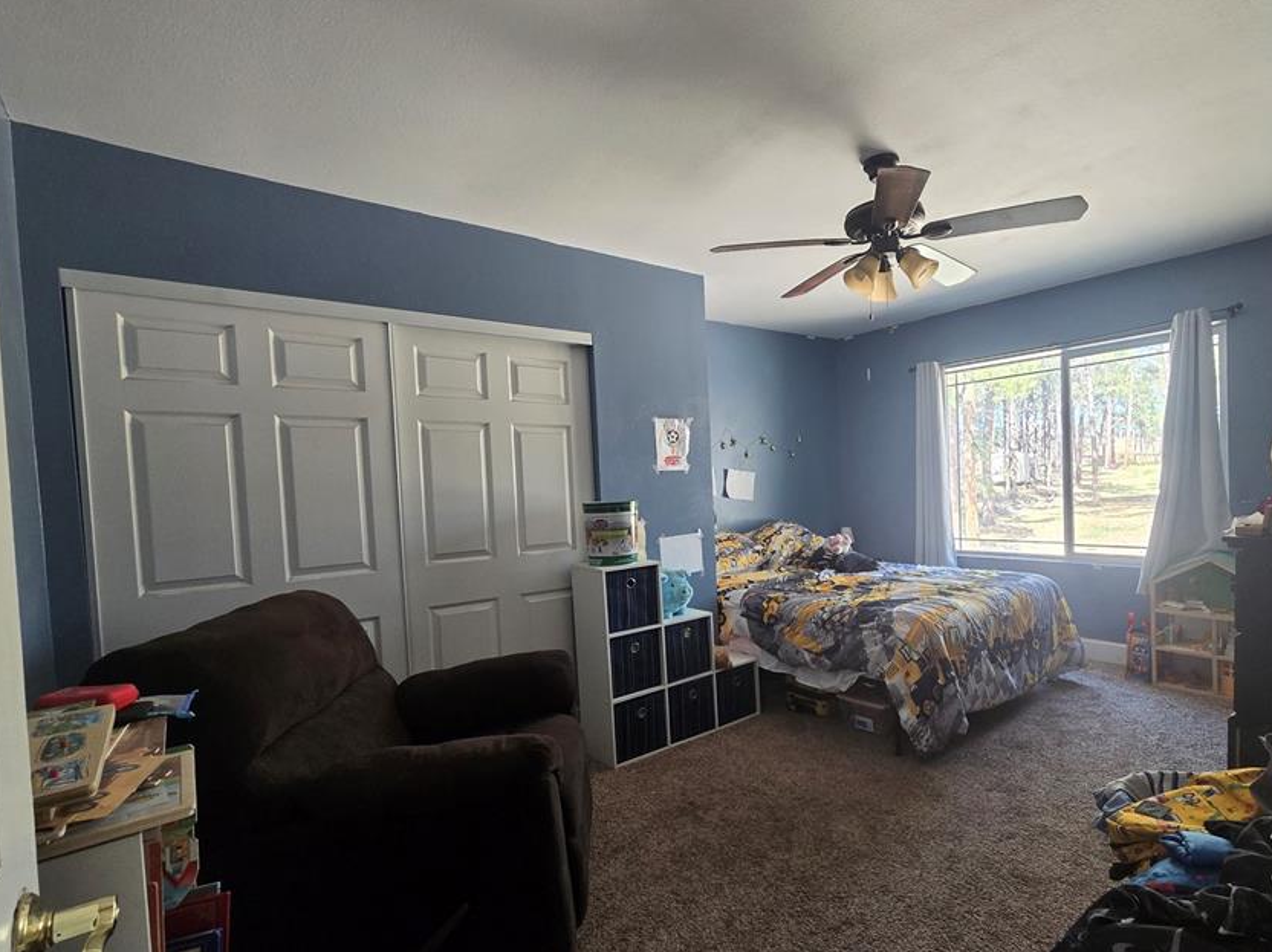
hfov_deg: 93.9
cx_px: 725
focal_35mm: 16
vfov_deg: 78.0
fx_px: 588
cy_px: 502
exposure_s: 1/60
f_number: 2.2
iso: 250
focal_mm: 2.2
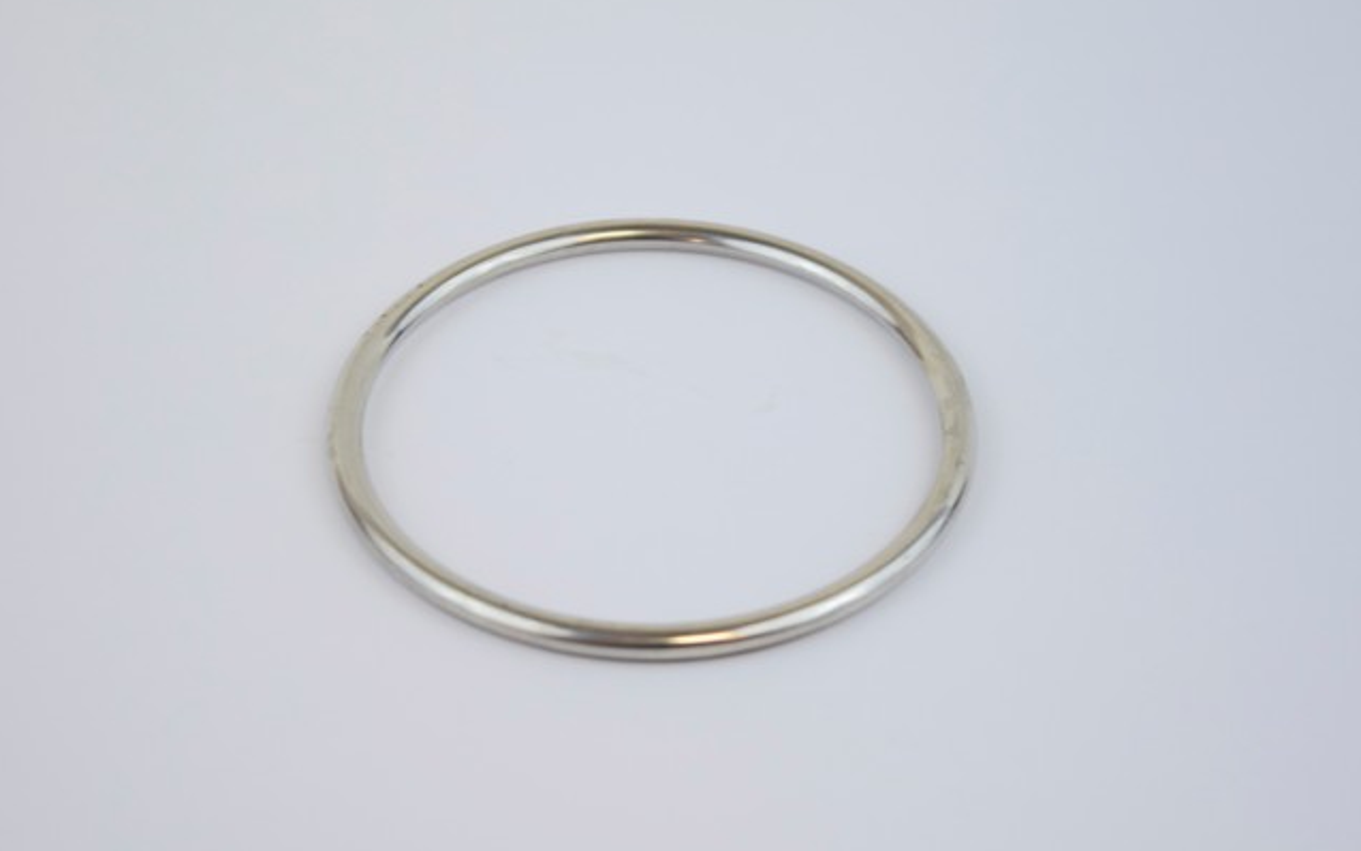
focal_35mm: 85
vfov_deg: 15.4
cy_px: 424
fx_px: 3134
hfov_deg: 24.5
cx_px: 679
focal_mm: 55
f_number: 5.6
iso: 900
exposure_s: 1/60
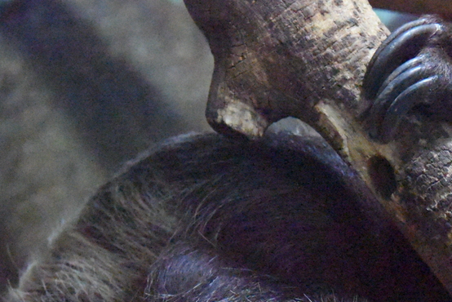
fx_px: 3366
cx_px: 313
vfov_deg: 5.1
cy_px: 327
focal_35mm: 268
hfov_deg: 7.7
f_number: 6.3
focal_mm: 116
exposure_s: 1/250
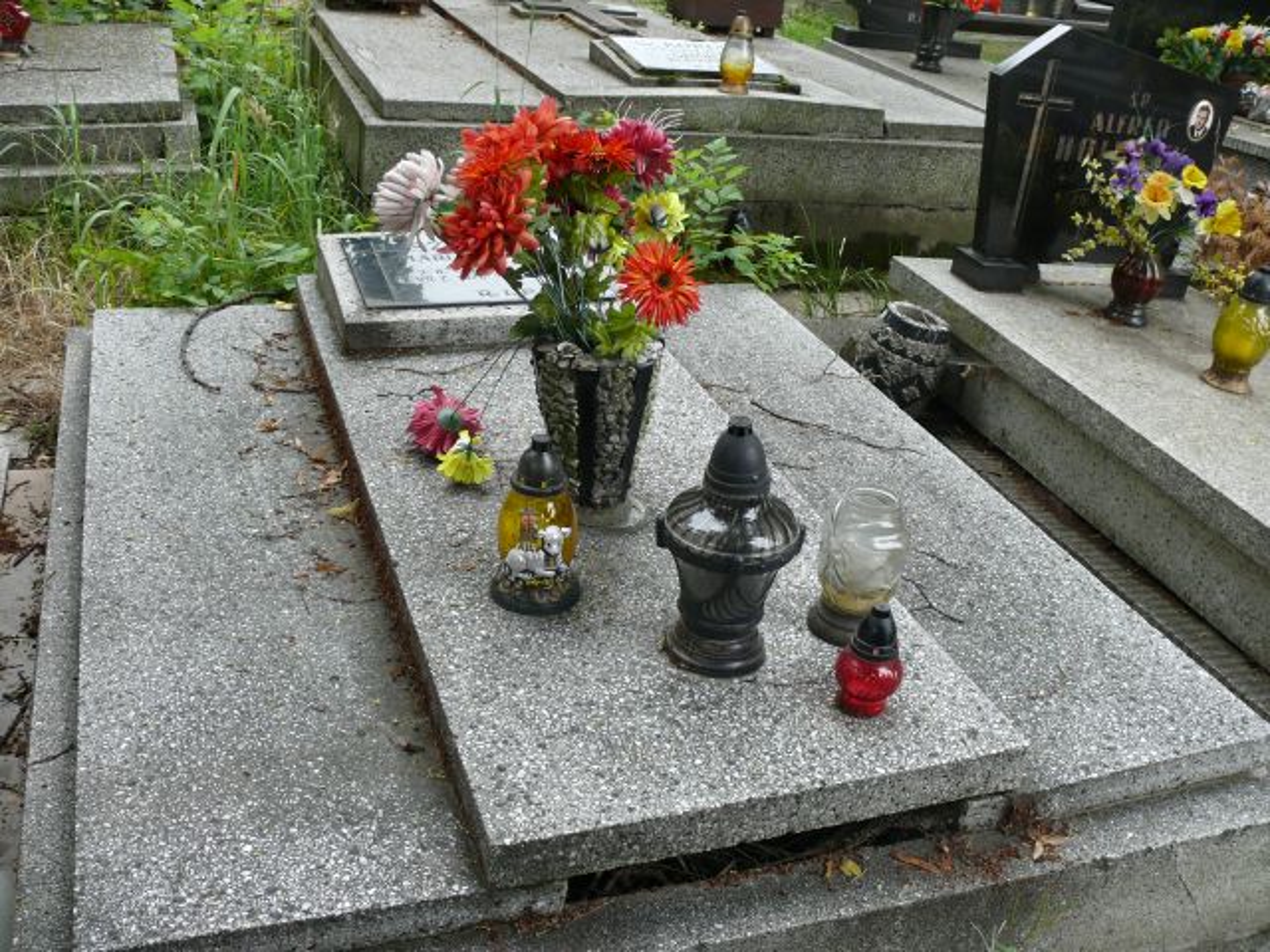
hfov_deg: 52.6
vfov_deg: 40.7
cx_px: 635
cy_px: 476
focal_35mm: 35
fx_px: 1284
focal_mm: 7.4
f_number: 2.8
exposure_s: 1/100
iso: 100
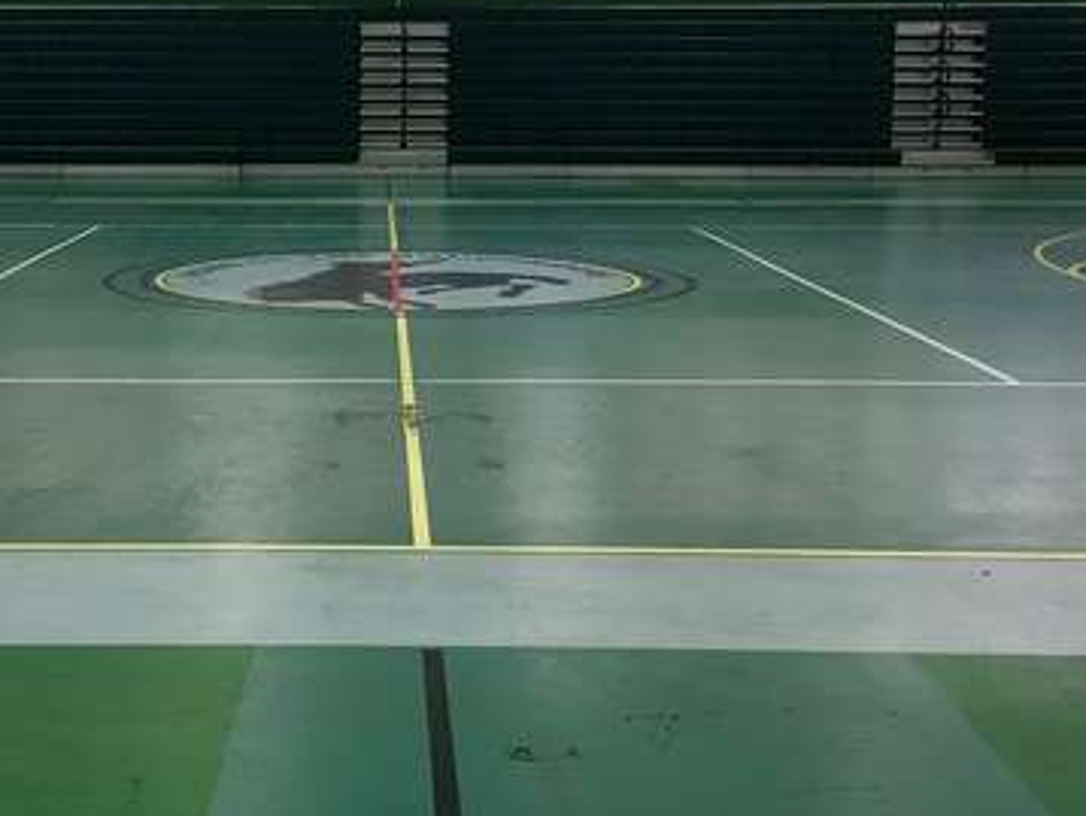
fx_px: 1695
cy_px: 325
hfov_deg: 35.1
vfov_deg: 27.0
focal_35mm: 54
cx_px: 332
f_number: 2.2
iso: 32
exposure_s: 1/30
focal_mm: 4.15
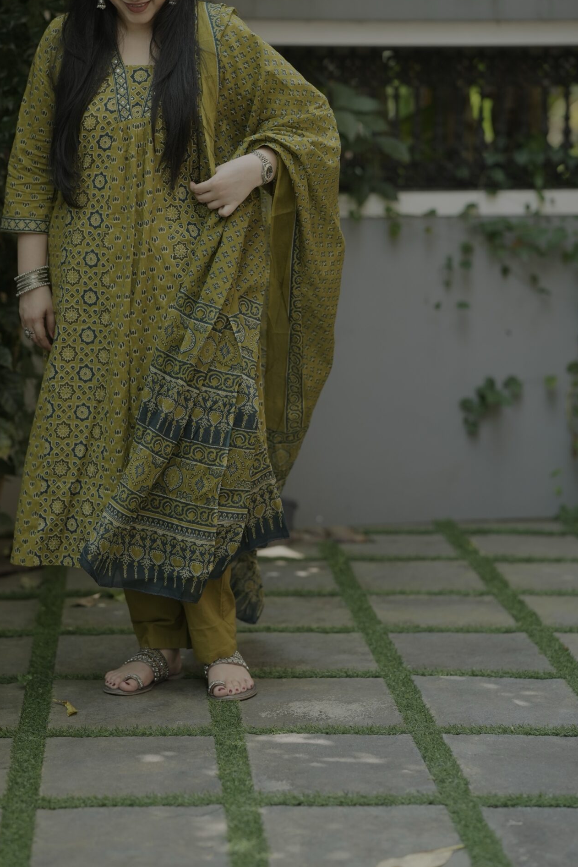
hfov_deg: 11.9
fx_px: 2768
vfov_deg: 17.8
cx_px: 217
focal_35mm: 115
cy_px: 324
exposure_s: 1/1250
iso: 500
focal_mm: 85
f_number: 2.2
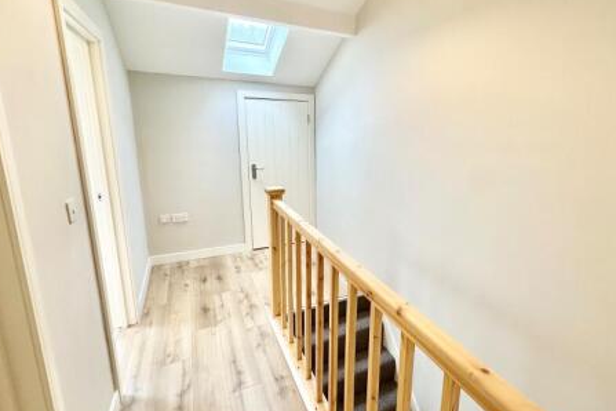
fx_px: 325
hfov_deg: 86.2
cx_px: 358
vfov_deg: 64.5
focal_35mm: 19
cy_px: 195
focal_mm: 2.22
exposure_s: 1/100
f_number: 2.2
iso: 160
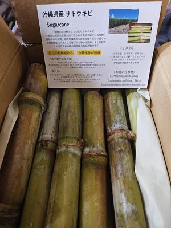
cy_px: 114
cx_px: 86
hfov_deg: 58.9
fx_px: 151
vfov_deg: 73.9
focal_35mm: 23
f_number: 1.8
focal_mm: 5.4
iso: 640
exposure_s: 1/25
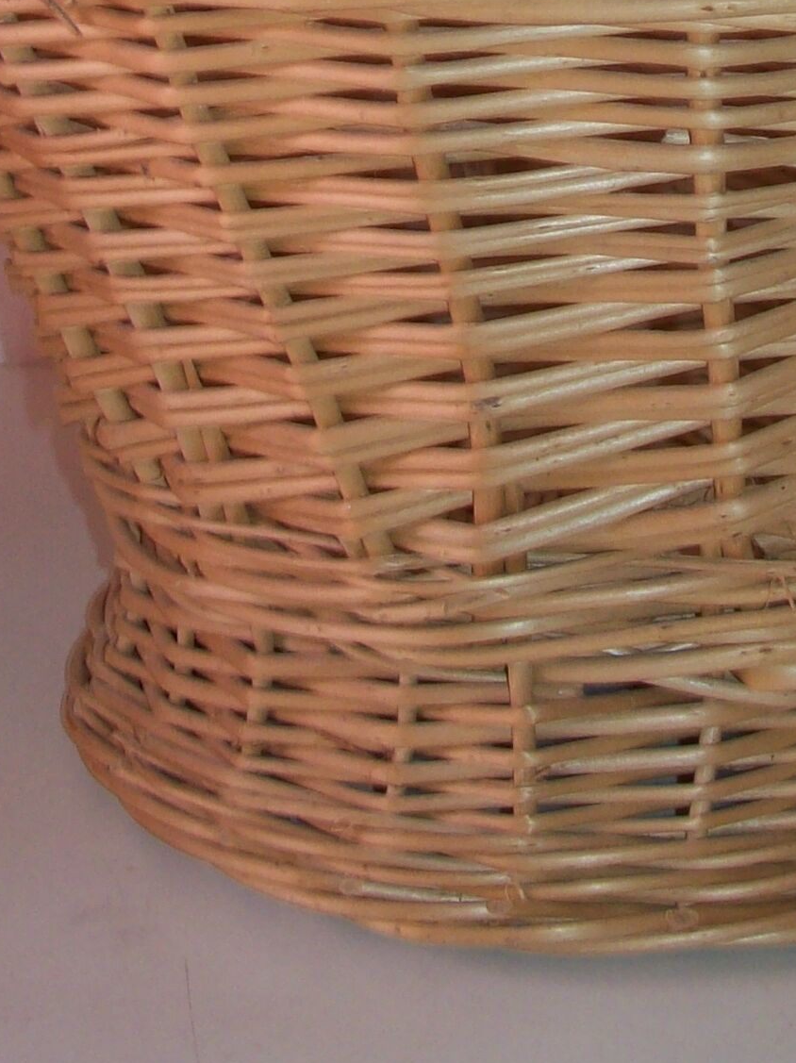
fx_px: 2793
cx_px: 588
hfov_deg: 16.1
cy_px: -224
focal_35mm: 91
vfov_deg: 20.2
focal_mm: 6
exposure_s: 1/64
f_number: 2.7
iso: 80
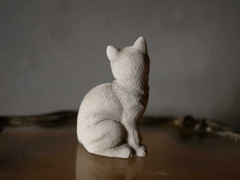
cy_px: 90
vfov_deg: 29.1
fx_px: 347
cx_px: 120
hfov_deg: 38.2
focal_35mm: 50
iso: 200
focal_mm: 25
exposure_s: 1/80
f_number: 1.7
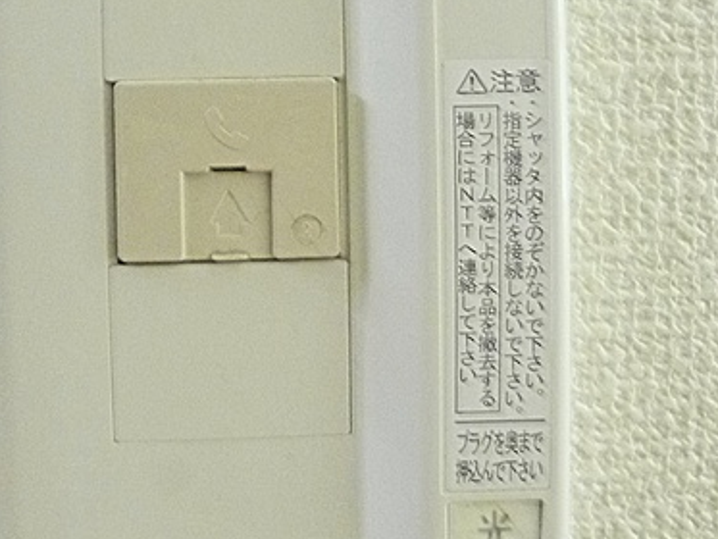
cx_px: 257
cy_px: 167
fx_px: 934
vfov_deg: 31.9
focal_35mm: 45
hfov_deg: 41.7
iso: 800
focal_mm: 5.1
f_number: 2
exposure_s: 1/4
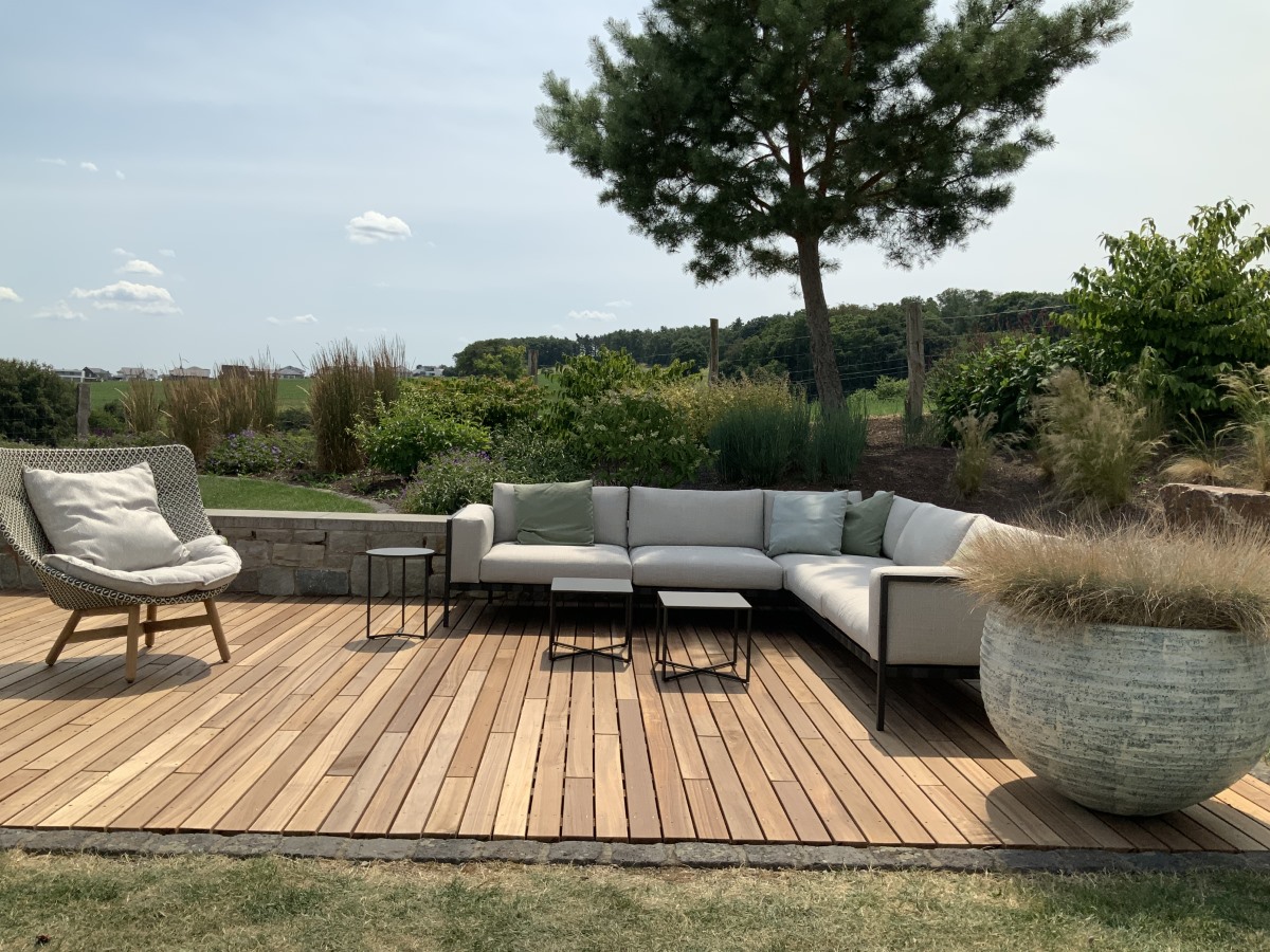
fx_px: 1064
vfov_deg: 48.2
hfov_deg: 61.7
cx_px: 635
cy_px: 476
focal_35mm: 29
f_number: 1.8
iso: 16
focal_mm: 3
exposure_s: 1/3322
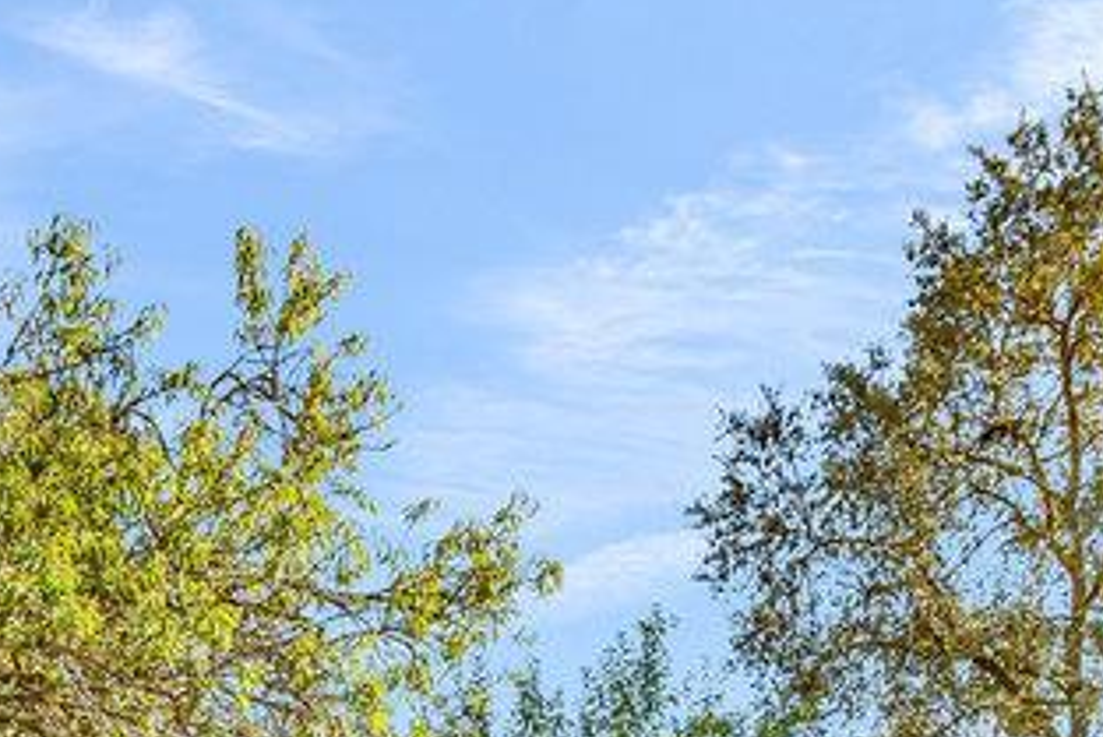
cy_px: 1109
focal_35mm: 49
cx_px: 564
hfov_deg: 40.3
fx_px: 1502
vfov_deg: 22.5
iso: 100
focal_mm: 10
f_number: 8
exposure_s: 1/60
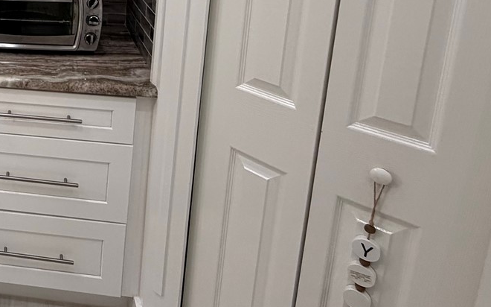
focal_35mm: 36
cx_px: -33
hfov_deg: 43.5
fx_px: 482
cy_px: -38
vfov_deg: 31.1
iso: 200
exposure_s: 1/120
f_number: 2.2
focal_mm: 2.22
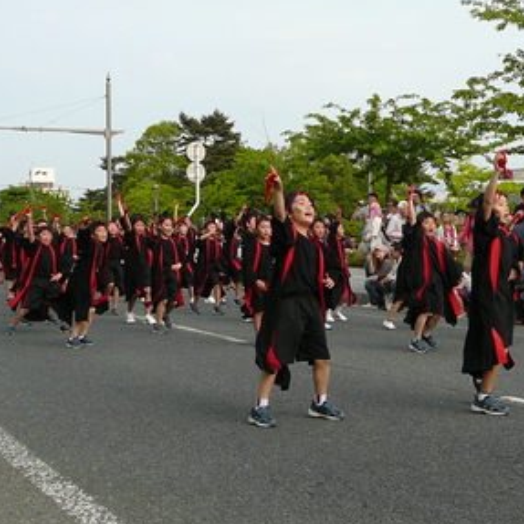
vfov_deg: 25.0
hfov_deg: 24.9
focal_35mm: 69
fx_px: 1182
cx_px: 338
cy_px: 243
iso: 100
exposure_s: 1/640
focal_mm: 5.2
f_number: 2.8
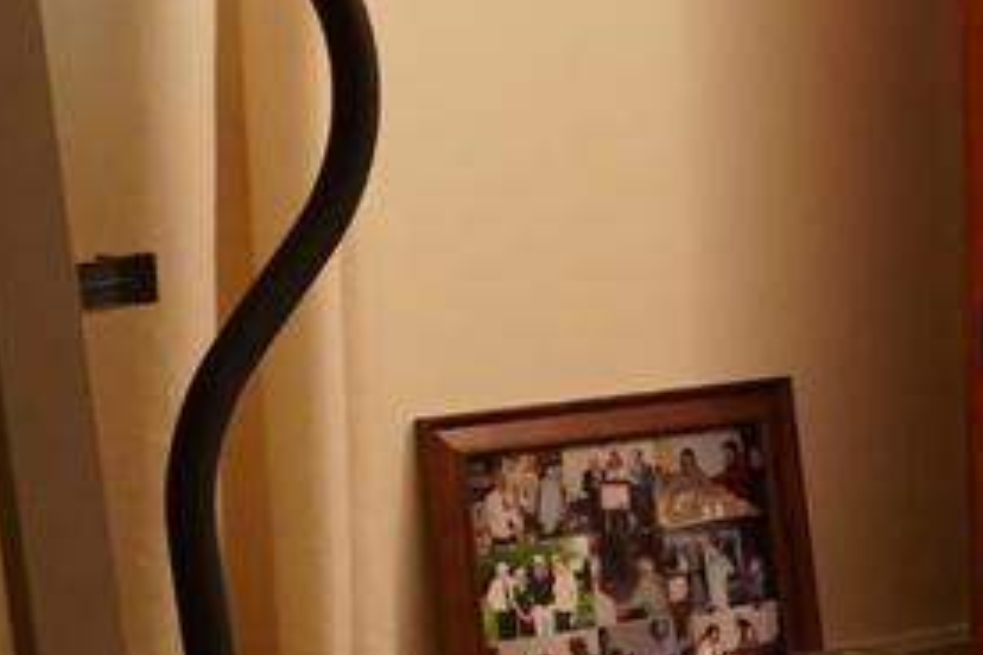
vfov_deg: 9.3
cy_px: -32
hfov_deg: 13.9
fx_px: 3986
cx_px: 958
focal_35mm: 146
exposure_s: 1/60
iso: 2500
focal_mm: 28
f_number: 4
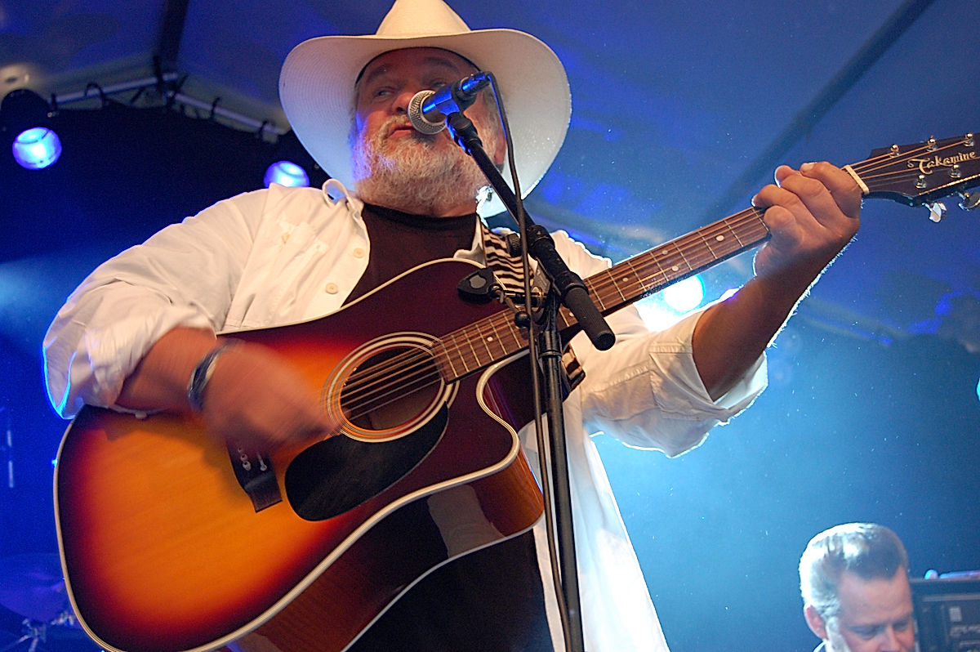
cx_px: 490
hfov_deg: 37.9
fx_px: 1428
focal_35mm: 52
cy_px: 326
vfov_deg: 25.7
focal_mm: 35
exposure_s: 1/50
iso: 800
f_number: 4.8
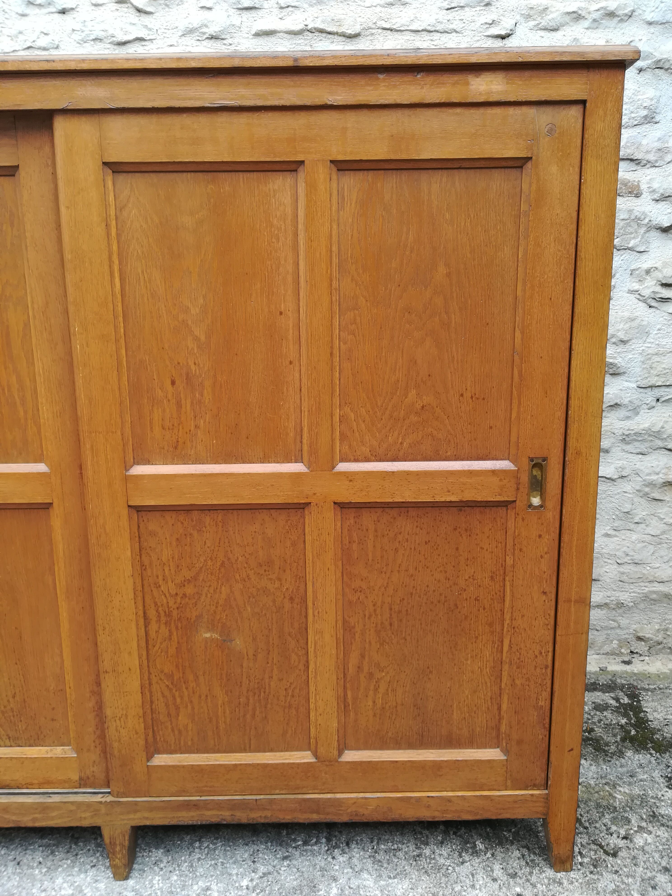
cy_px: 448
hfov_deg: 53.1
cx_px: 336
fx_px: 673
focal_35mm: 26
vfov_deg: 67.3
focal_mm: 3.83
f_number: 2.2
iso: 64
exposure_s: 1/100
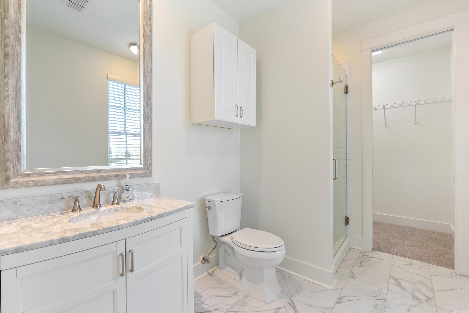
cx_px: 234
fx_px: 209
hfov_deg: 96.7
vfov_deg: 73.8
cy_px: 156
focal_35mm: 16
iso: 250
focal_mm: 16
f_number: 9
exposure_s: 1/3
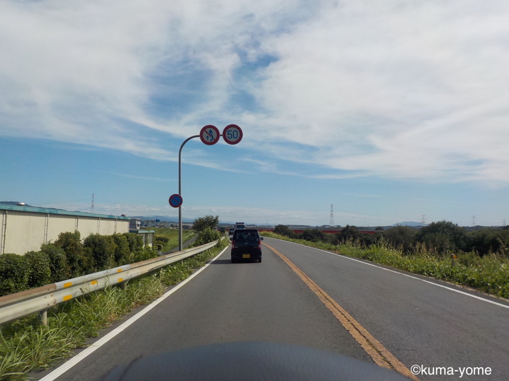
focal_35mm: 30
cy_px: 190
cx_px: 254
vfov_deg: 46.8
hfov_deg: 60.0
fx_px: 441
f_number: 6.6
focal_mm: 4.1
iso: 125
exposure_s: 1/640
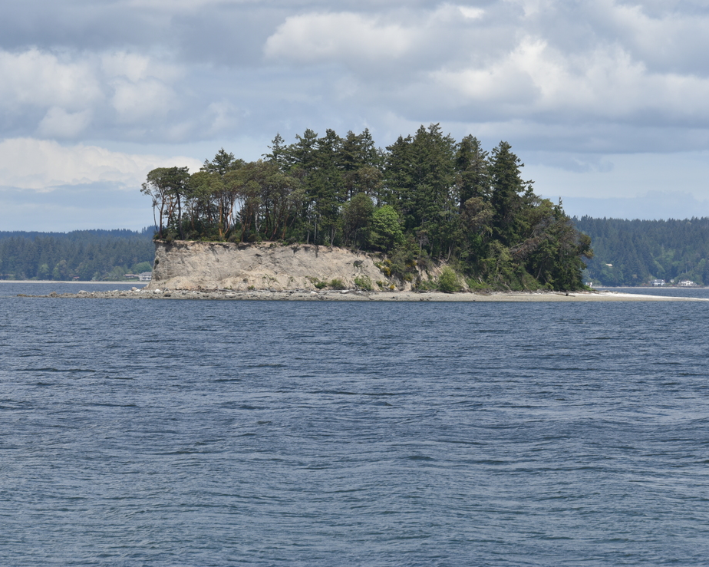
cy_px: 246
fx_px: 4364
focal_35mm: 208
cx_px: 357
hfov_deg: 9.3
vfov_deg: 7.4
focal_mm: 160
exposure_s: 1/320
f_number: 9
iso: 100
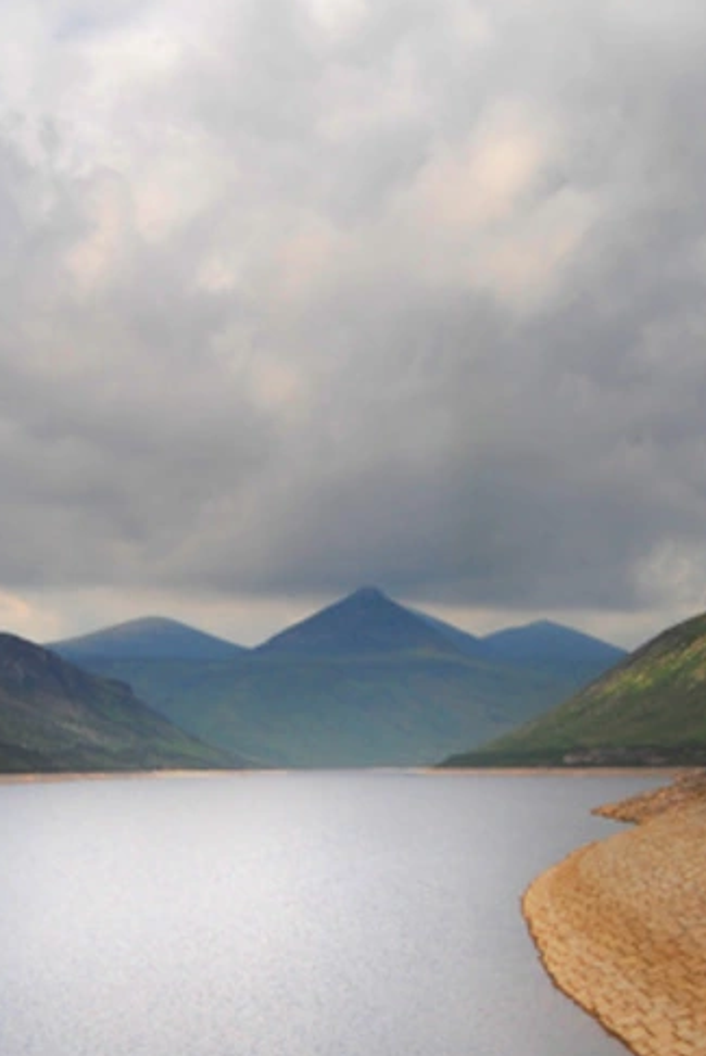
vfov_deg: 32.9
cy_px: 747
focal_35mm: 60
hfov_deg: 22.6
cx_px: 290
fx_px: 1761
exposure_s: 1/800
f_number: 6.3
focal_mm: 18
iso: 200
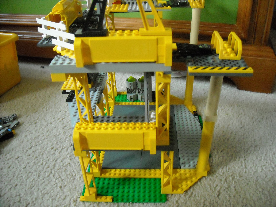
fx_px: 279
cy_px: 104
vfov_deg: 40.7
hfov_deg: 52.6
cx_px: 138
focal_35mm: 35
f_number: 2.8
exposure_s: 1/88
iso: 800
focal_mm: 5.7
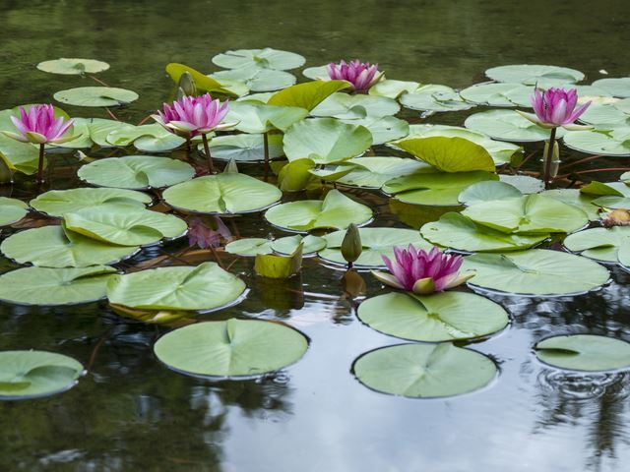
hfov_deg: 19.6
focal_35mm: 100
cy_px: 236
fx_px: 1820
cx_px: 315
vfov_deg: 14.8
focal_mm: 50
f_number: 4
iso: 64
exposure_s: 1/400
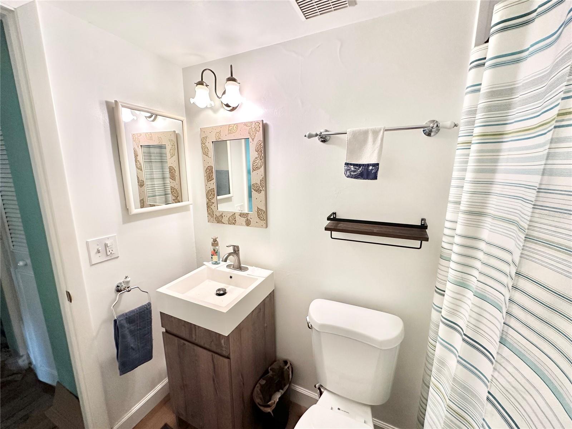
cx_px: 286
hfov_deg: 102.1
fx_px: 231
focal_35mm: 14
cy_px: 214
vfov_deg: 85.7
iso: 200
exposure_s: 1/120
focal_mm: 2.22
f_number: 2.2
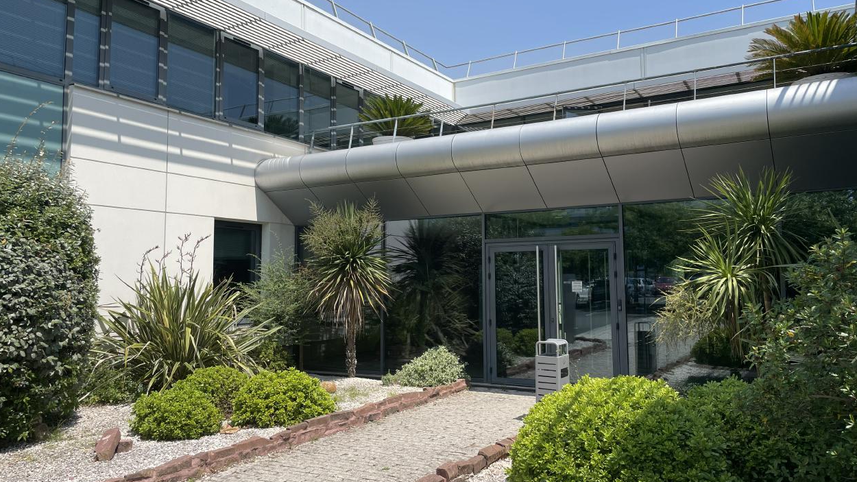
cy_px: 225
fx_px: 659
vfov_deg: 40.2
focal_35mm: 29
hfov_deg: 66.1
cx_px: 435
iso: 32
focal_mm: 4.2
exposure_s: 1/4000
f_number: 1.6
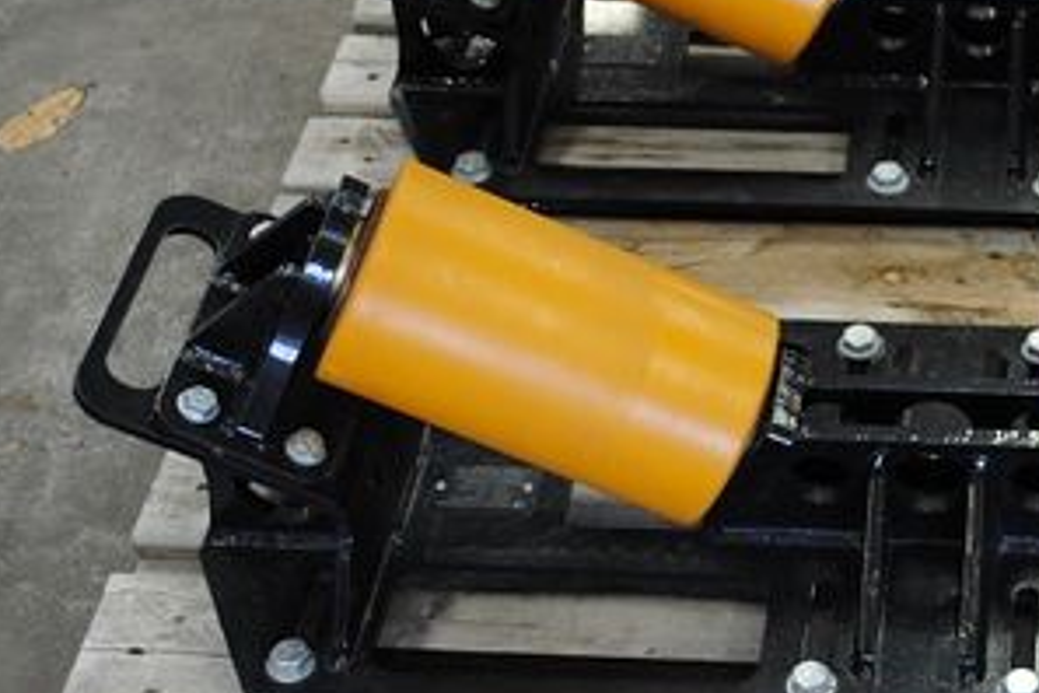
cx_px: 966
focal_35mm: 88
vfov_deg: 15.5
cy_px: 369
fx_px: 2540
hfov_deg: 22.5
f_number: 4.5
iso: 220
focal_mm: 29
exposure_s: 1/30
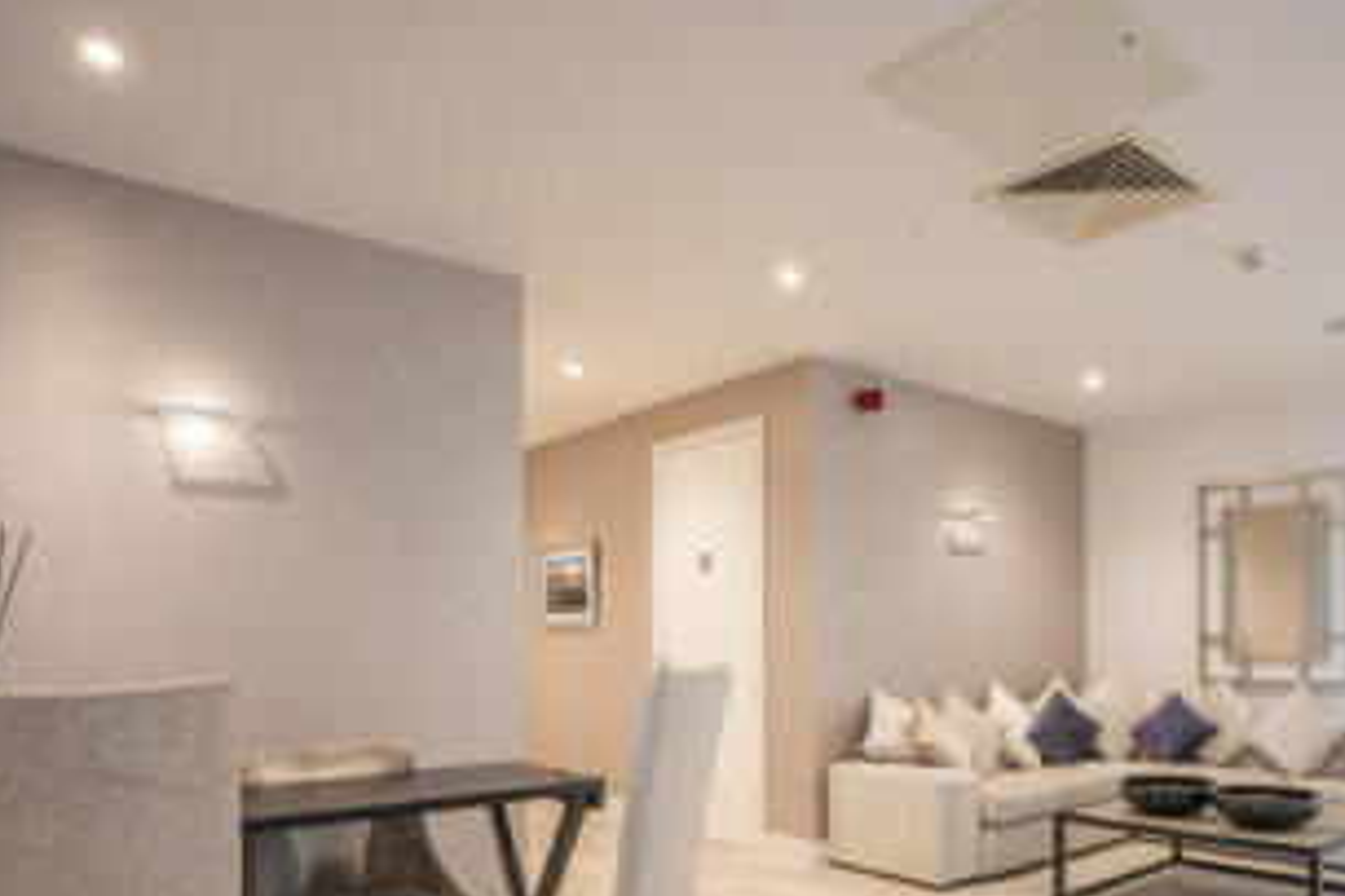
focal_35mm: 25
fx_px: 933
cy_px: 655
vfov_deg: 49.5
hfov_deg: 70.2
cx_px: 856
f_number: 11
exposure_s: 1/4
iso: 200
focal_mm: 16
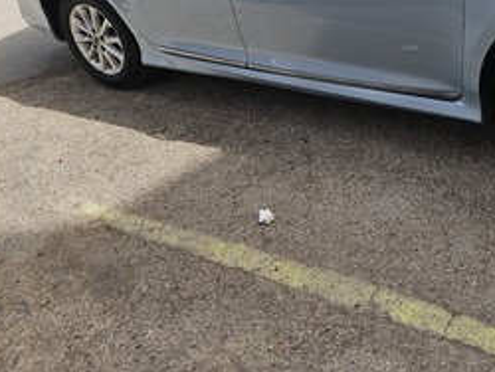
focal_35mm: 42
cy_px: 37
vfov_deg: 32.7
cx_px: 411
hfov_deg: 42.3
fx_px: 601
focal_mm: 5.4
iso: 32
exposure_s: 1/1418
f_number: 1.8
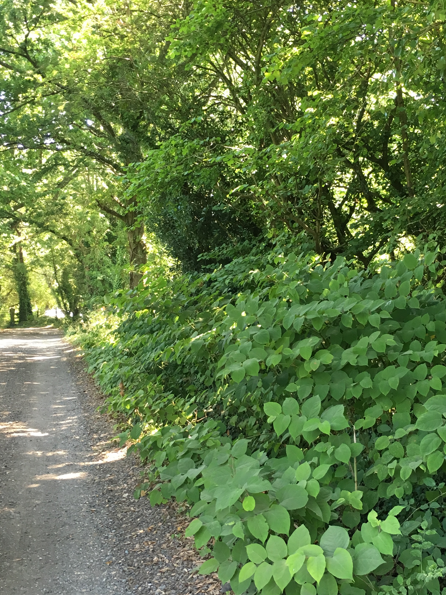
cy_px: 331
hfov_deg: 29.5
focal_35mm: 49
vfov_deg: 38.9
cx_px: 296
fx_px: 842
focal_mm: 4.15
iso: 40
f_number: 2.2
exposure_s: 1/33
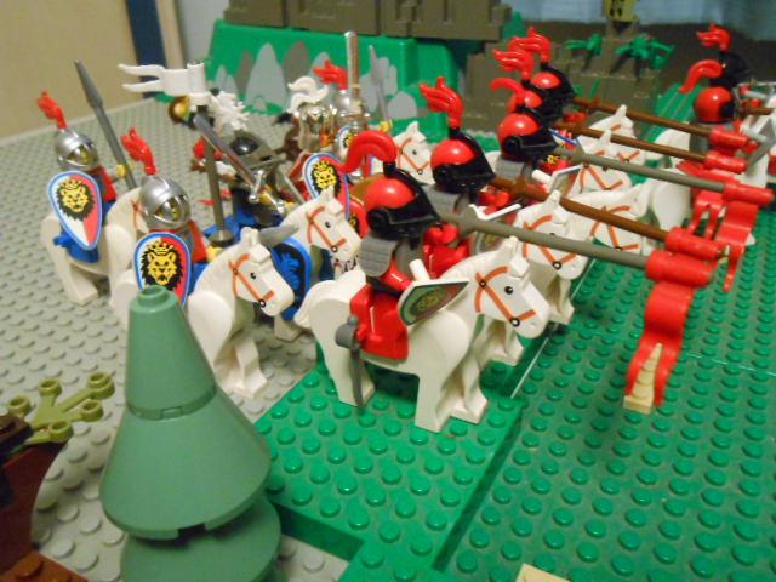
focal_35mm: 30
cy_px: 291
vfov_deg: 46.8
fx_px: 673
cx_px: 388
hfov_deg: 60.0
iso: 800
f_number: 3.8
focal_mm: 5.3
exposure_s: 1/5
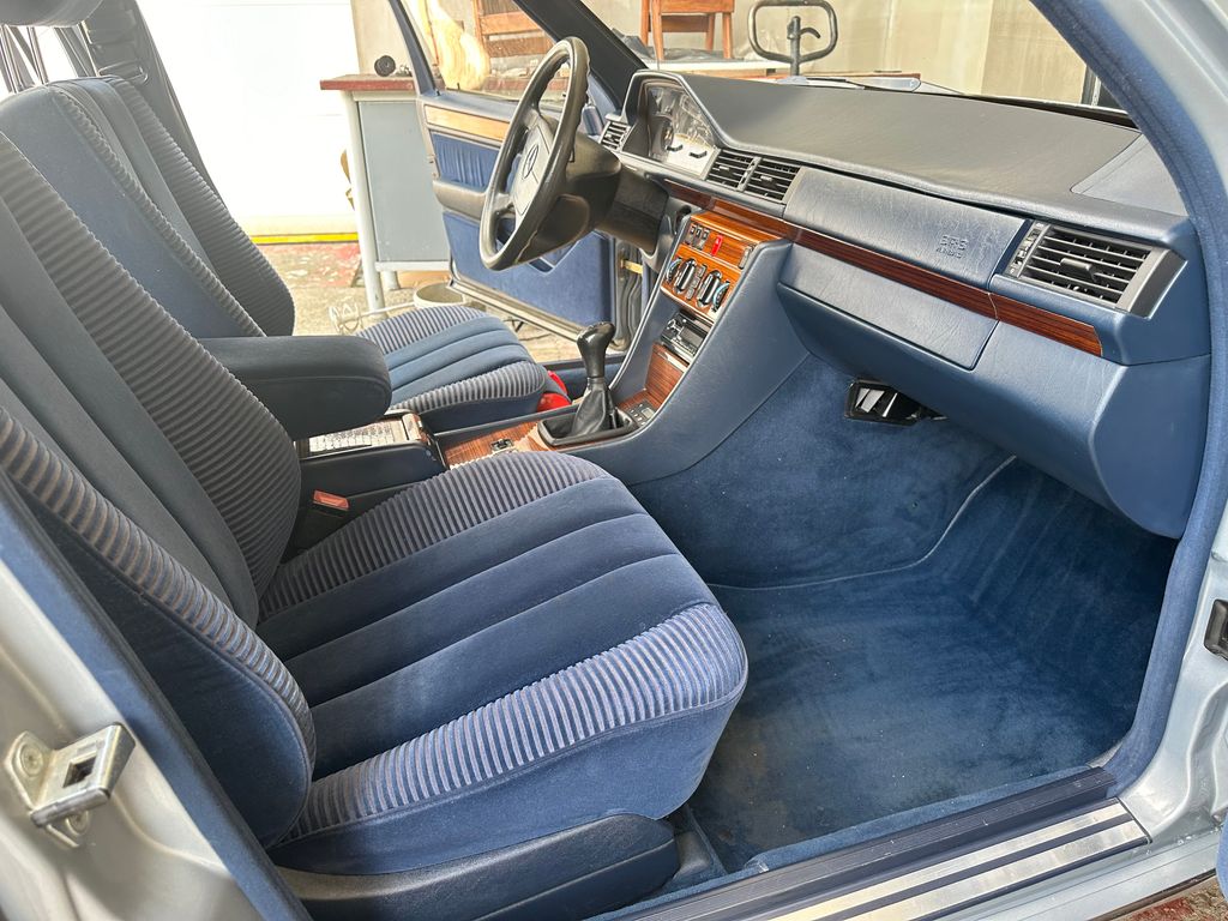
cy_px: 460
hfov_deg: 71.6
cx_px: 614
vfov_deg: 56.8
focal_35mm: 24
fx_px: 851
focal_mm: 6.86
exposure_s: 1/121
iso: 160
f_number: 1.78
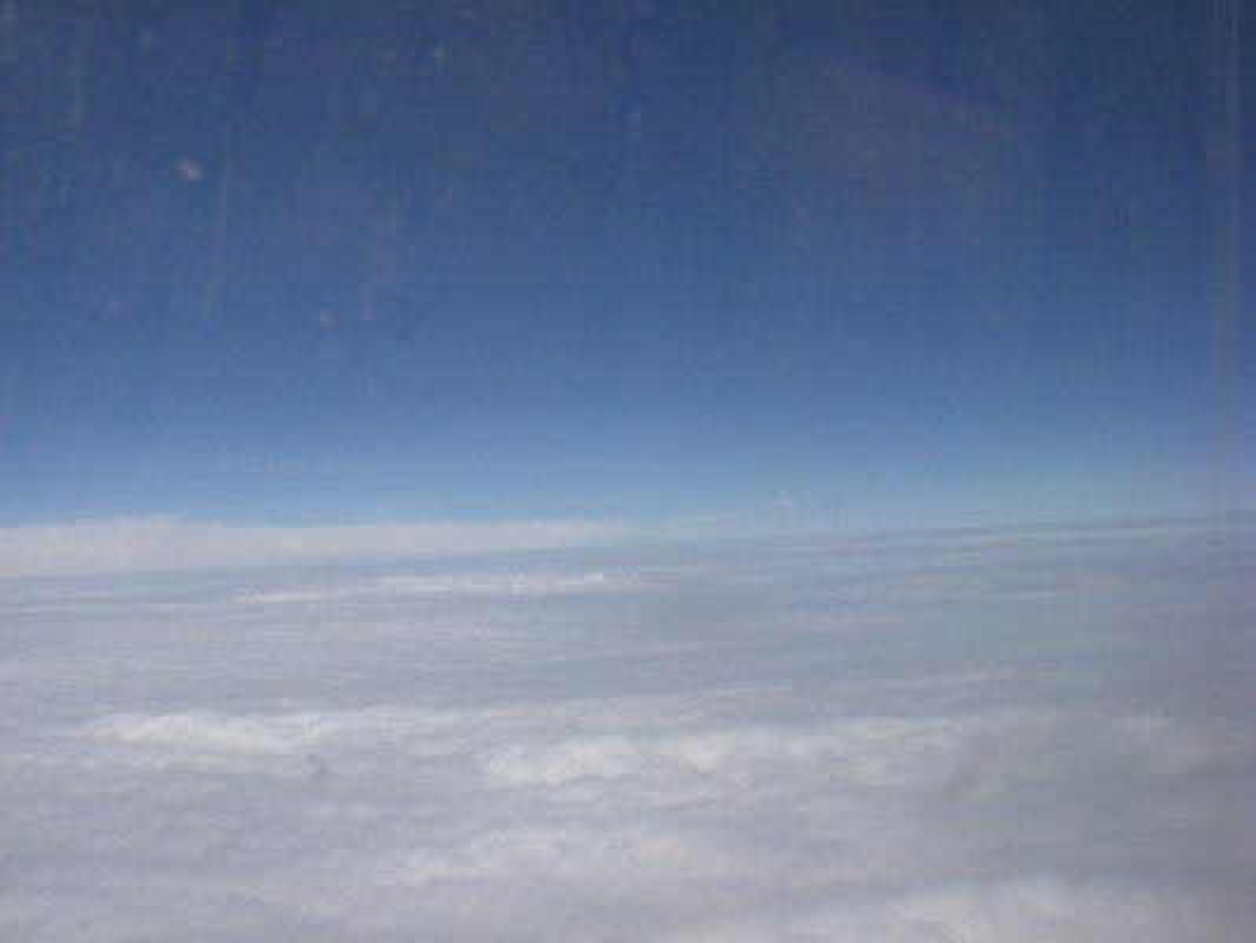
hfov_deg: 49.0
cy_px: 472
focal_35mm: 38
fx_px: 1379
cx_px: 628
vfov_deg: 37.7
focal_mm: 6.3
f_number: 6.6
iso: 100
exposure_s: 1/400
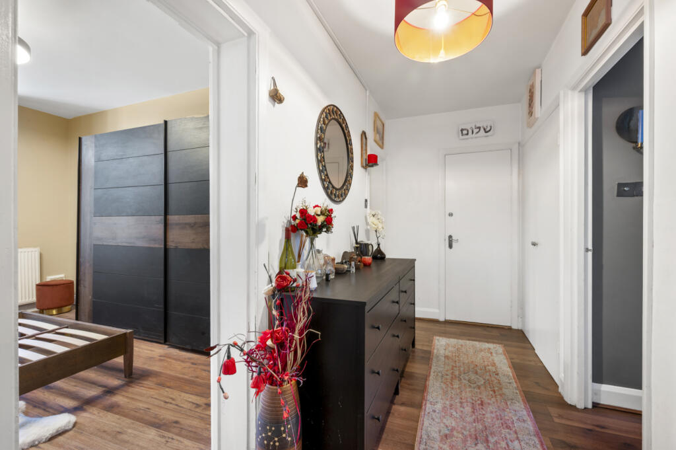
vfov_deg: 75.4
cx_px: 338
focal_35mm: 16
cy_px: 225
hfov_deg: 98.6
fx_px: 291
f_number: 16
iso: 200
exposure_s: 2.5
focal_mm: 15.5
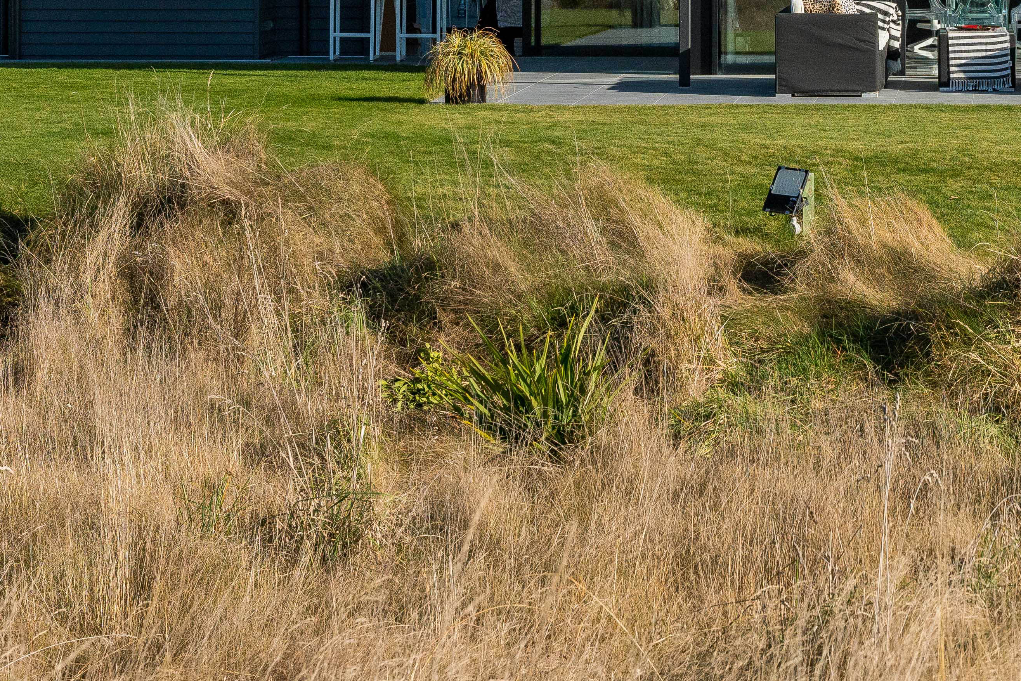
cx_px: 888
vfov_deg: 9.9
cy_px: -152
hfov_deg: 14.9
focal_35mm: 136
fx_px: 3857
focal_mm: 45
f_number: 7.1
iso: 500
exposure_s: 1/1000
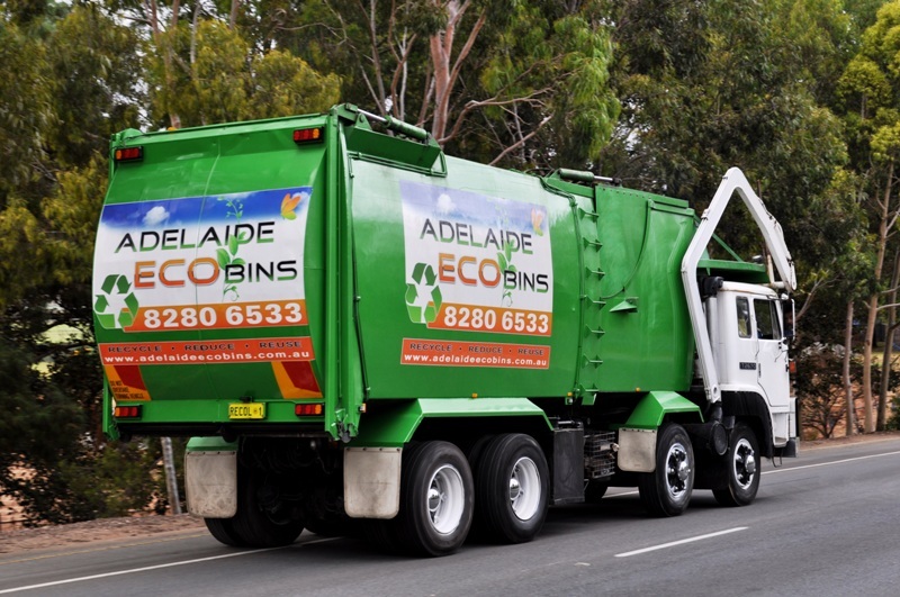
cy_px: 298
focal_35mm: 72
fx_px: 1797
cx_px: 450
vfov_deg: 18.9
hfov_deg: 28.1
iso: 250
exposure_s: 1/80
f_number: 8
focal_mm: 48
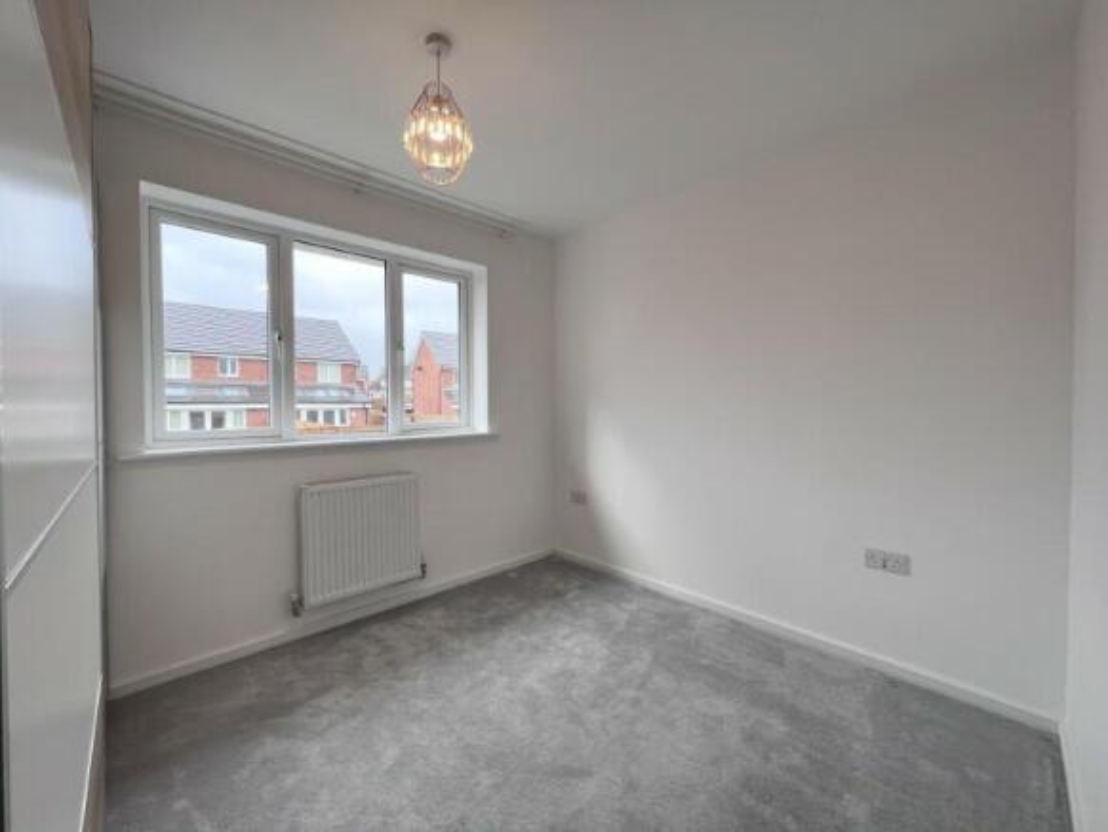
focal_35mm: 13
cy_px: 416
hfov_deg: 106.2
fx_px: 416
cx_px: 554
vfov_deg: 90.0
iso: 32
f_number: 1.8
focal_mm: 1.57
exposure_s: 1/99
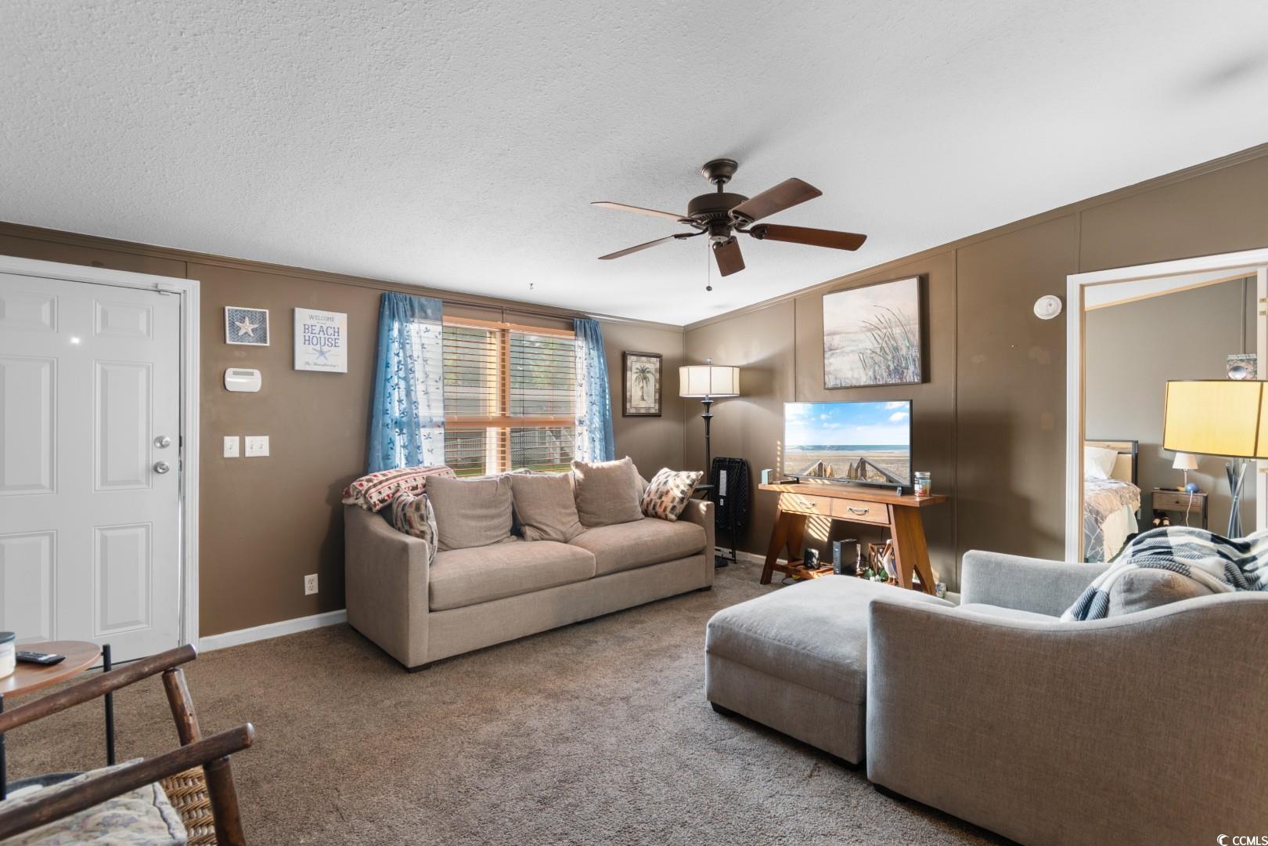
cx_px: 634
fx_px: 599
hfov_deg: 93.3
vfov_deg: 70.4
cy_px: 423
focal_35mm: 17
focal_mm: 11.5
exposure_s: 5
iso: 100
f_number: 4.8
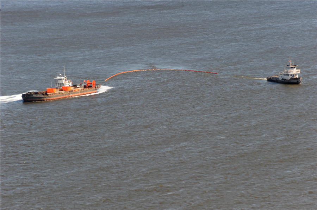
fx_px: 2375
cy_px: 105
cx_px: 158
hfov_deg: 7.6
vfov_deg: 5.1
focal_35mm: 270
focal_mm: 270
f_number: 8
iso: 200
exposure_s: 1/250
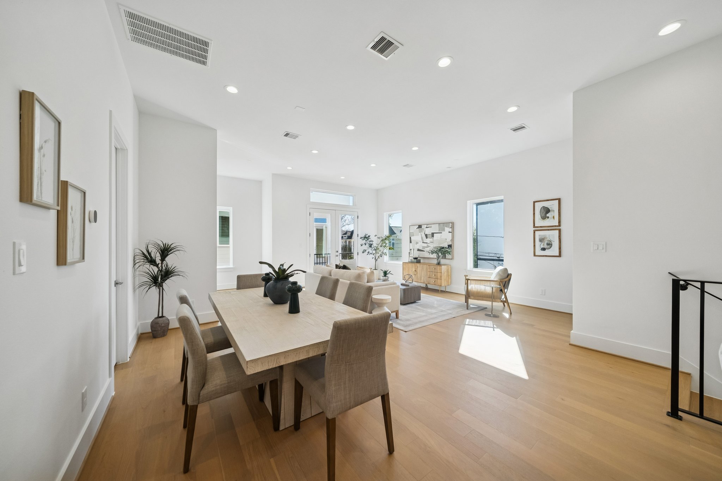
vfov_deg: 90.0
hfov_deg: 112.6
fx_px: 241
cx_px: 361
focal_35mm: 12
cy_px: 240
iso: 640
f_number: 8
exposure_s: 1/125
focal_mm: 12
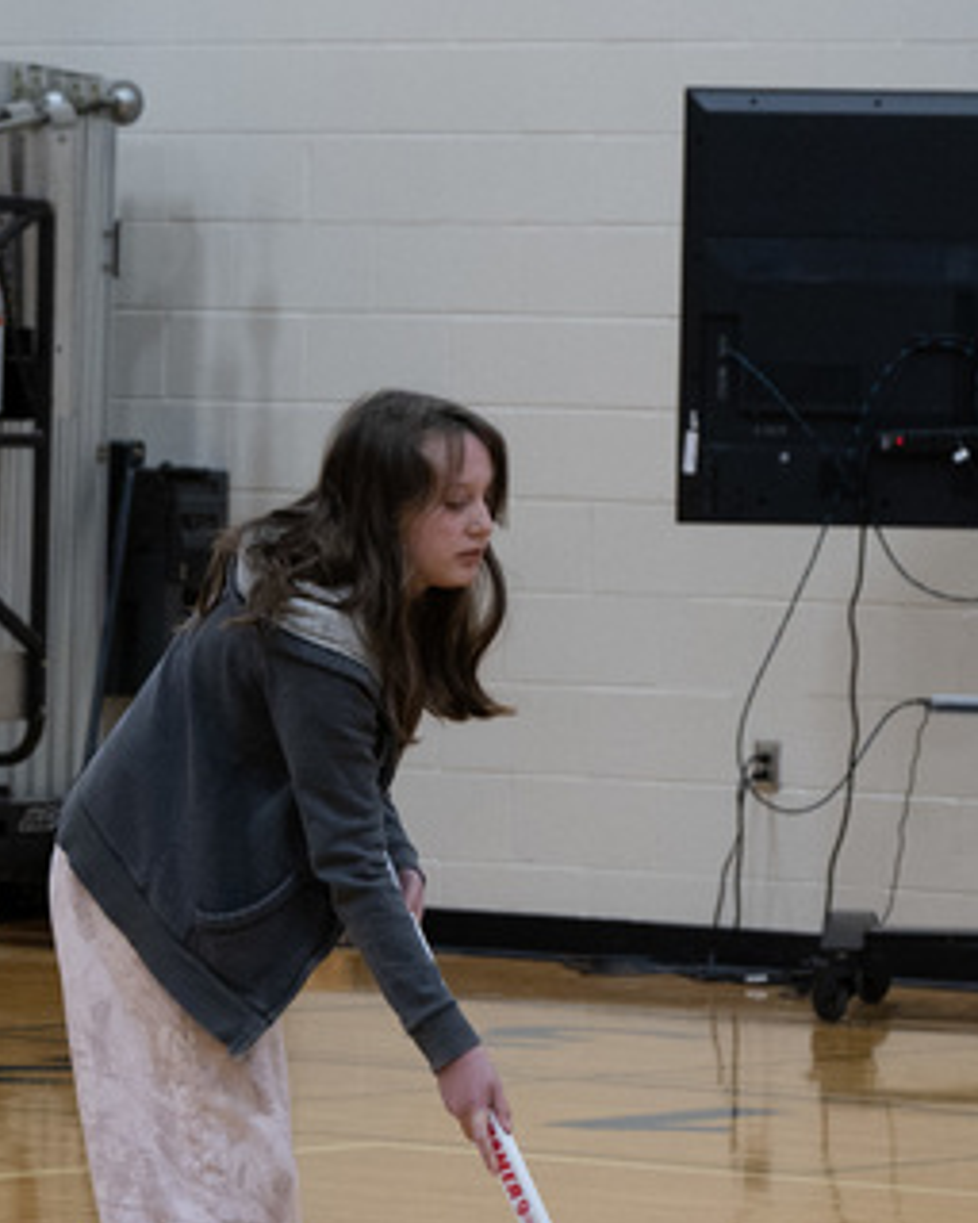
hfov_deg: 5.8
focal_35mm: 265
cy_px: 623
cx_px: 257
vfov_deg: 7.3
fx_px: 9593
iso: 3200
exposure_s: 1/125
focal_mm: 88
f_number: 6.3
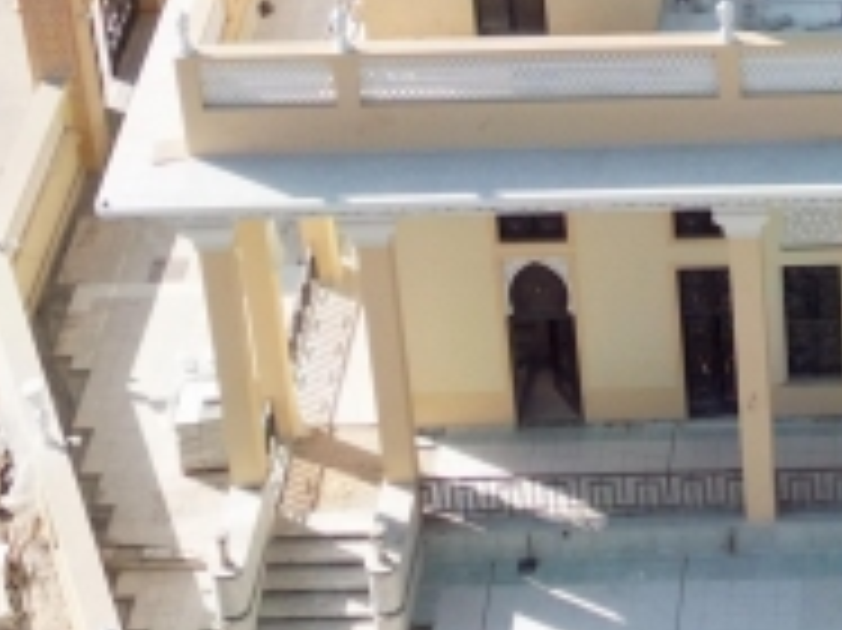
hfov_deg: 12.3
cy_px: -364
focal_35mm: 154
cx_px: 1171
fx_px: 3743
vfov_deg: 9.3
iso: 200
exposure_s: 1/2500
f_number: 1.7
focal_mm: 6.72
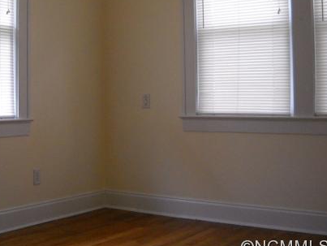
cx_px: 106
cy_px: 88
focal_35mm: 59
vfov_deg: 24.8
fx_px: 558
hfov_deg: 32.4
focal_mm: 6.72
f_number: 3.1
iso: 400
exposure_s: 1/52
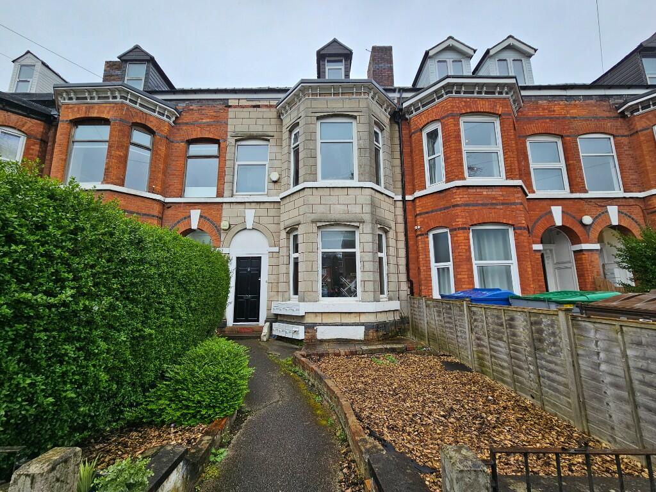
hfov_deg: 106.2
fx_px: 246
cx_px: 328
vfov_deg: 89.9
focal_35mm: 13
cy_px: 246
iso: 50
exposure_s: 1/347
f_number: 2.2
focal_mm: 2.2
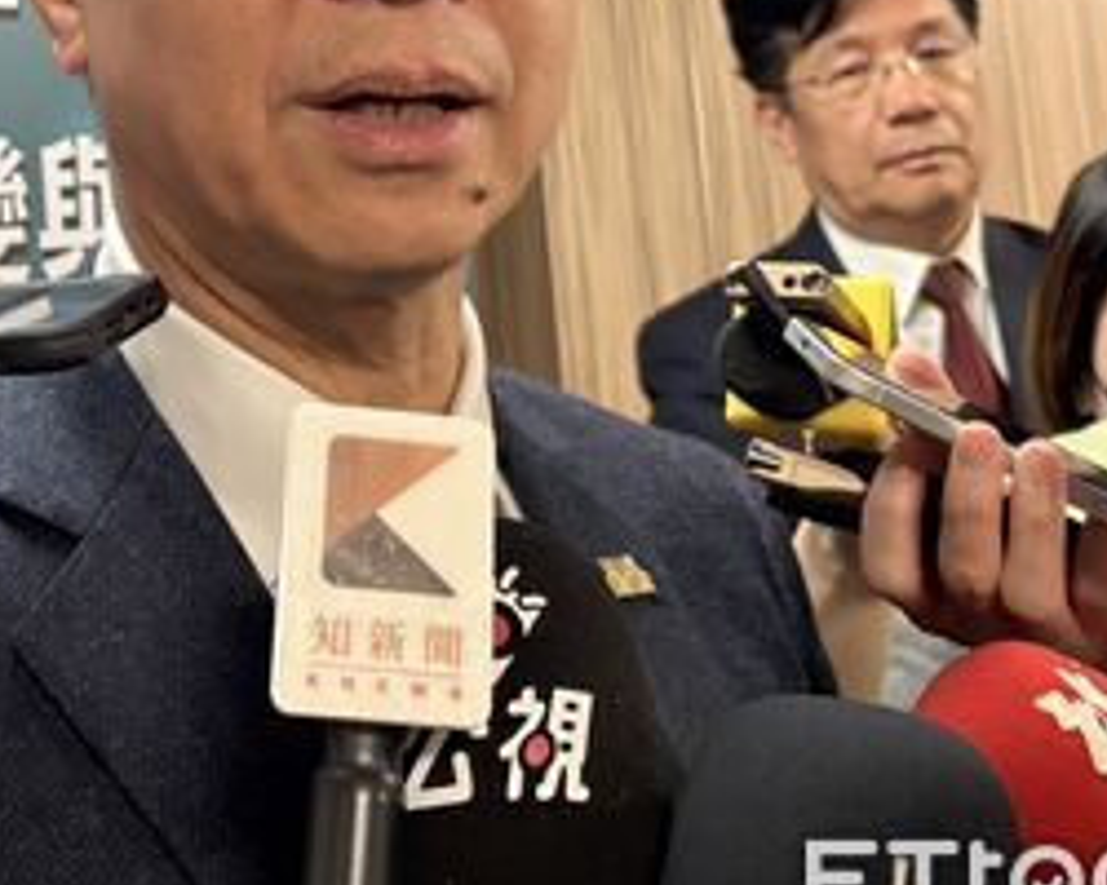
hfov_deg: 30.5
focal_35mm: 61
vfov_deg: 23.8
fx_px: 1999
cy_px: -27
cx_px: 283
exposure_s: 1/60
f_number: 1.6
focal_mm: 5.96
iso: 250
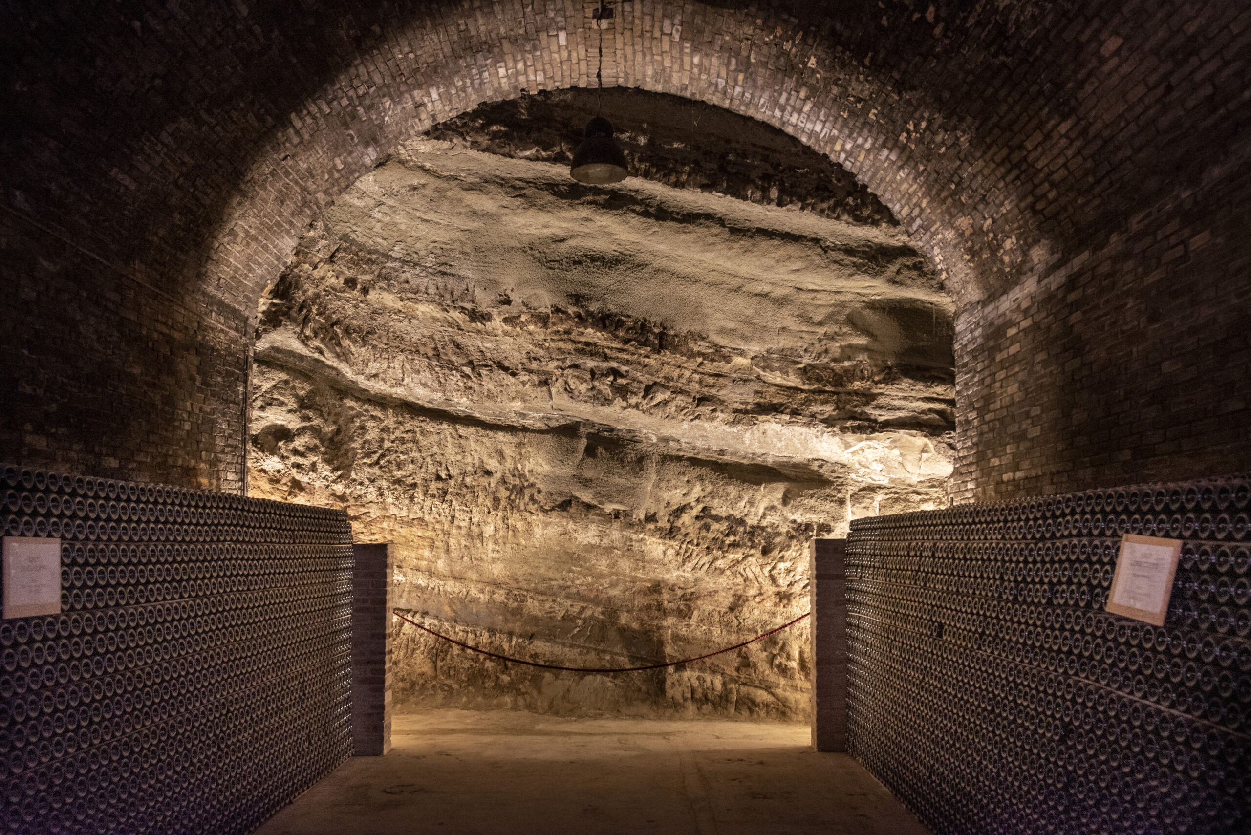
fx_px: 1043
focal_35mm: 30
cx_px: 626
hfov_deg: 61.9
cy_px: 418
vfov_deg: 43.6
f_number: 4
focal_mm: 30
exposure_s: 1/25
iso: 2500
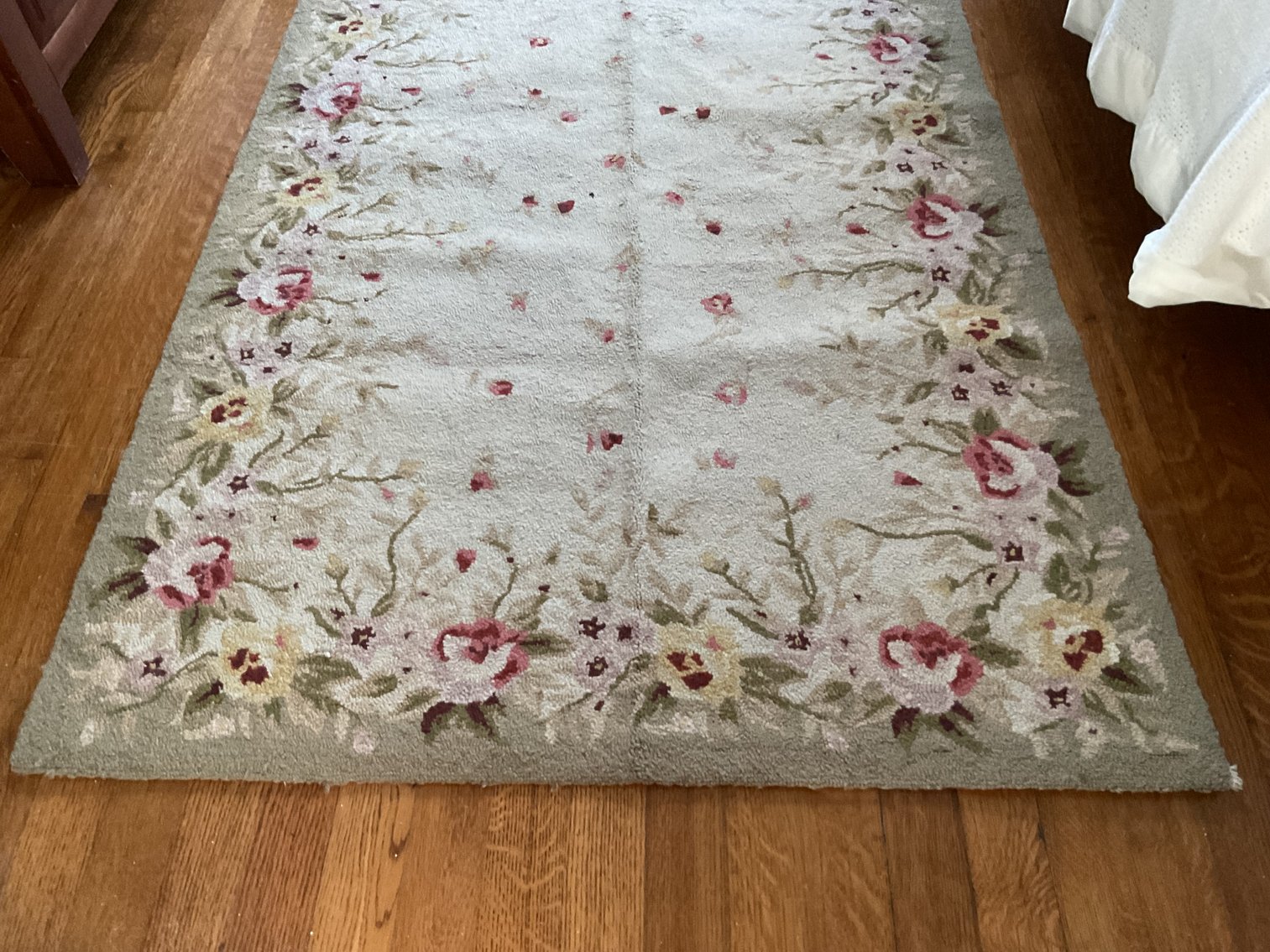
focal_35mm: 29
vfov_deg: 48.2
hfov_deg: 61.7
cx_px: 635
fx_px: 1064
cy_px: 476
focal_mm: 3
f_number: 1.8
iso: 320
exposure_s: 1/25
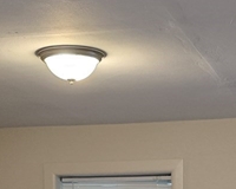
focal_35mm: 115
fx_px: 803
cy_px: 333
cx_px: 153
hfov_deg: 16.7
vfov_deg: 12.3
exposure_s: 1/120
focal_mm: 6.3
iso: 160
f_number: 1.7
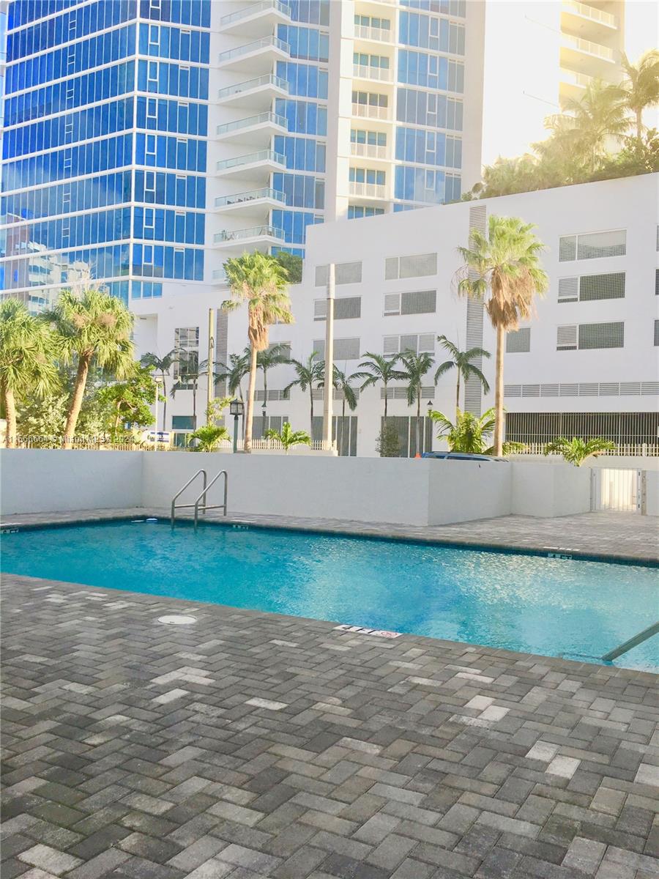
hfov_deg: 48.2
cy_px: 440
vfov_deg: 61.7
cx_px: 330
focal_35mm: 29
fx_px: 736
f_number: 2.2
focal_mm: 4.15
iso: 25
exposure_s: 1/591
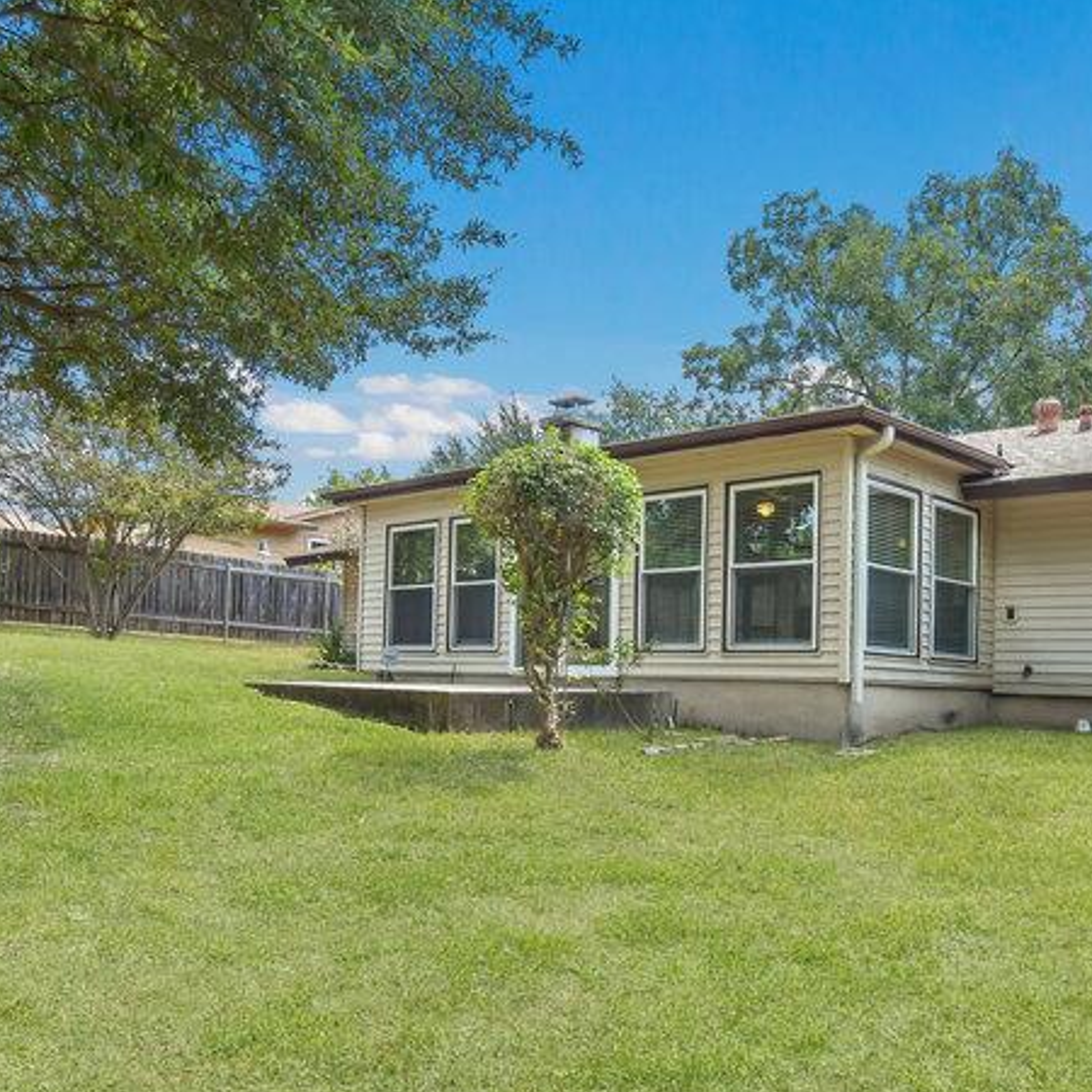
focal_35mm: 29
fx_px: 1035
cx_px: 643
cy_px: 745
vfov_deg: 54.3
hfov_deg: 55.3
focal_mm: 10
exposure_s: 1/100
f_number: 8
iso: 200
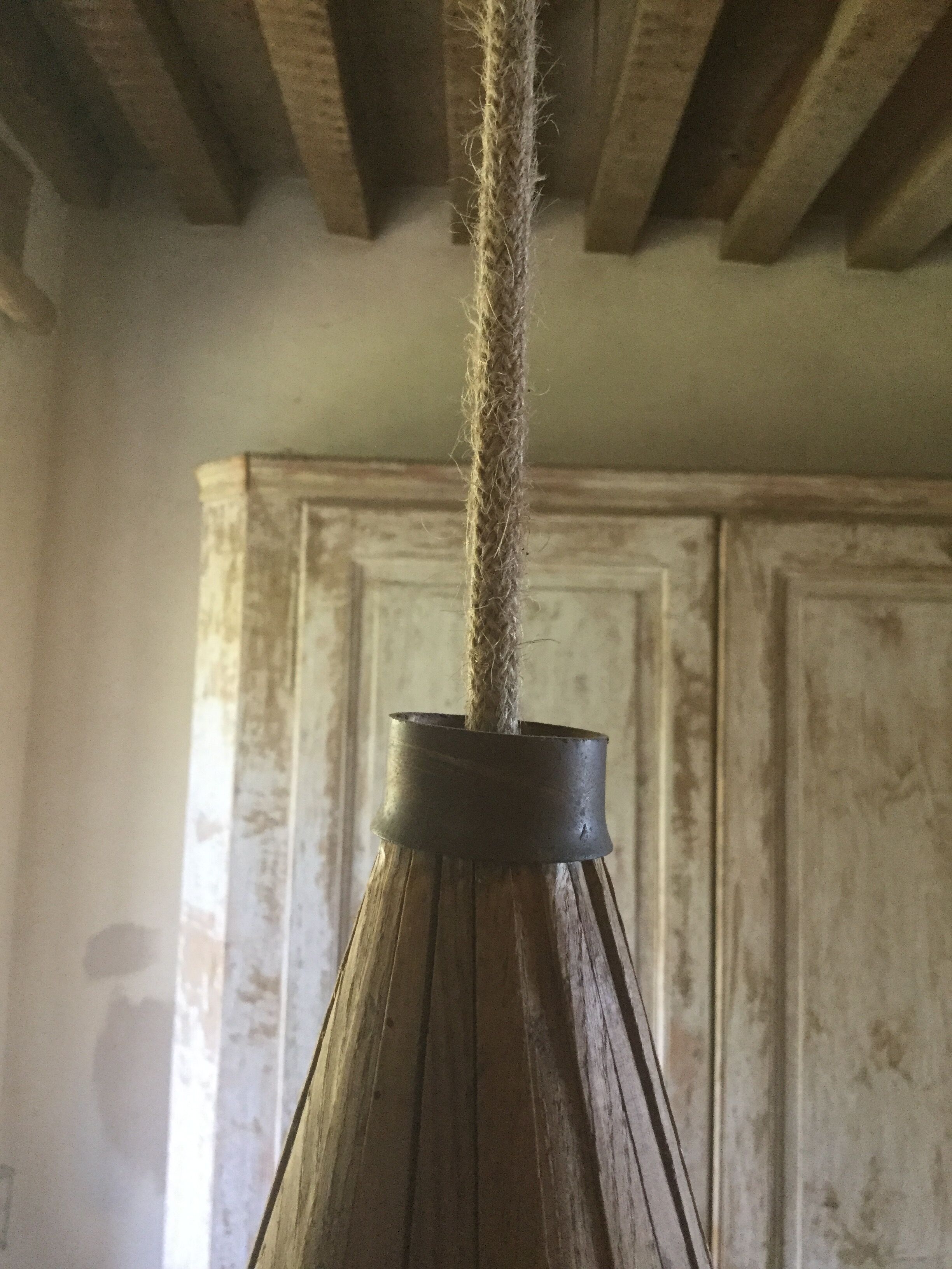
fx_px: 1137
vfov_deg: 58.4
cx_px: 476
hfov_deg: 45.4
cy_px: 634
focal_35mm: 31
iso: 200
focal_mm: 3.3
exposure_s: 1/33
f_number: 2.4
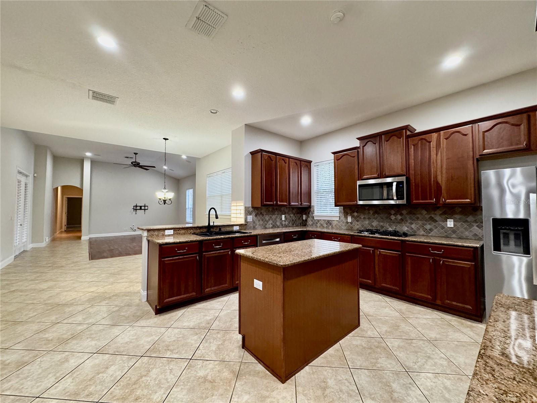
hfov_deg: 102.1
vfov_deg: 85.7
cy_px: 202
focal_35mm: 14
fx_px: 217
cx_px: 268
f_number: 2.2
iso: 250
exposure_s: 1/60
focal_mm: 2.22
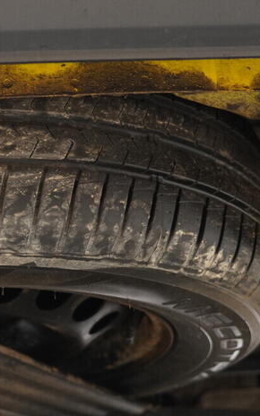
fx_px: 918
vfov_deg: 25.4
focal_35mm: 81
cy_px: 270
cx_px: -124
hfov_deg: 15.0
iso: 640
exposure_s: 1/40
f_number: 2.8
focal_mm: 24
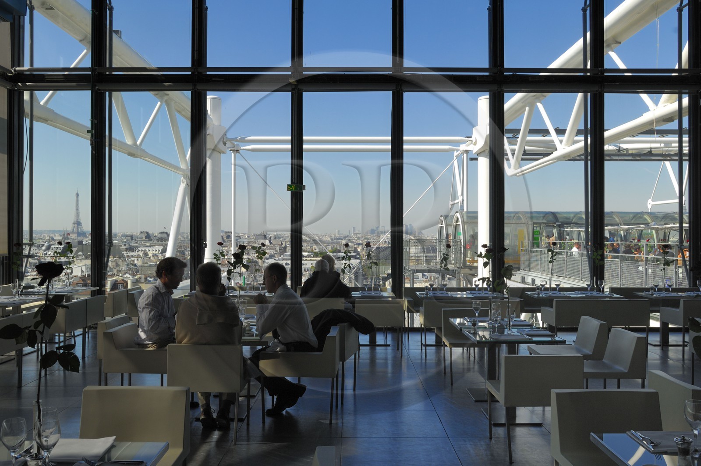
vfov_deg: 36.8
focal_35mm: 36
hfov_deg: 53.2
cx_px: 350
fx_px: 700
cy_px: 233
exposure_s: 1/125
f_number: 9
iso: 100
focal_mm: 24
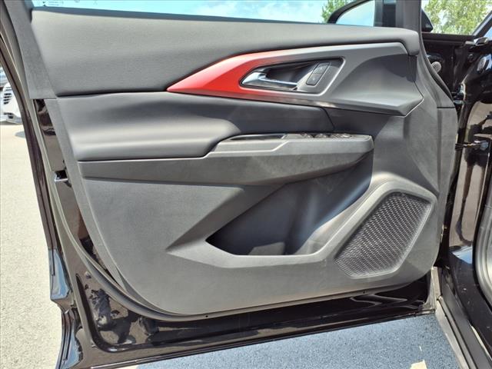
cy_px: 184
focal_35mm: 27
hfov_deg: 65.3
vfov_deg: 51.4
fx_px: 384
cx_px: 246
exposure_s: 1/556
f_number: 1.9
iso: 40
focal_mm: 3.58
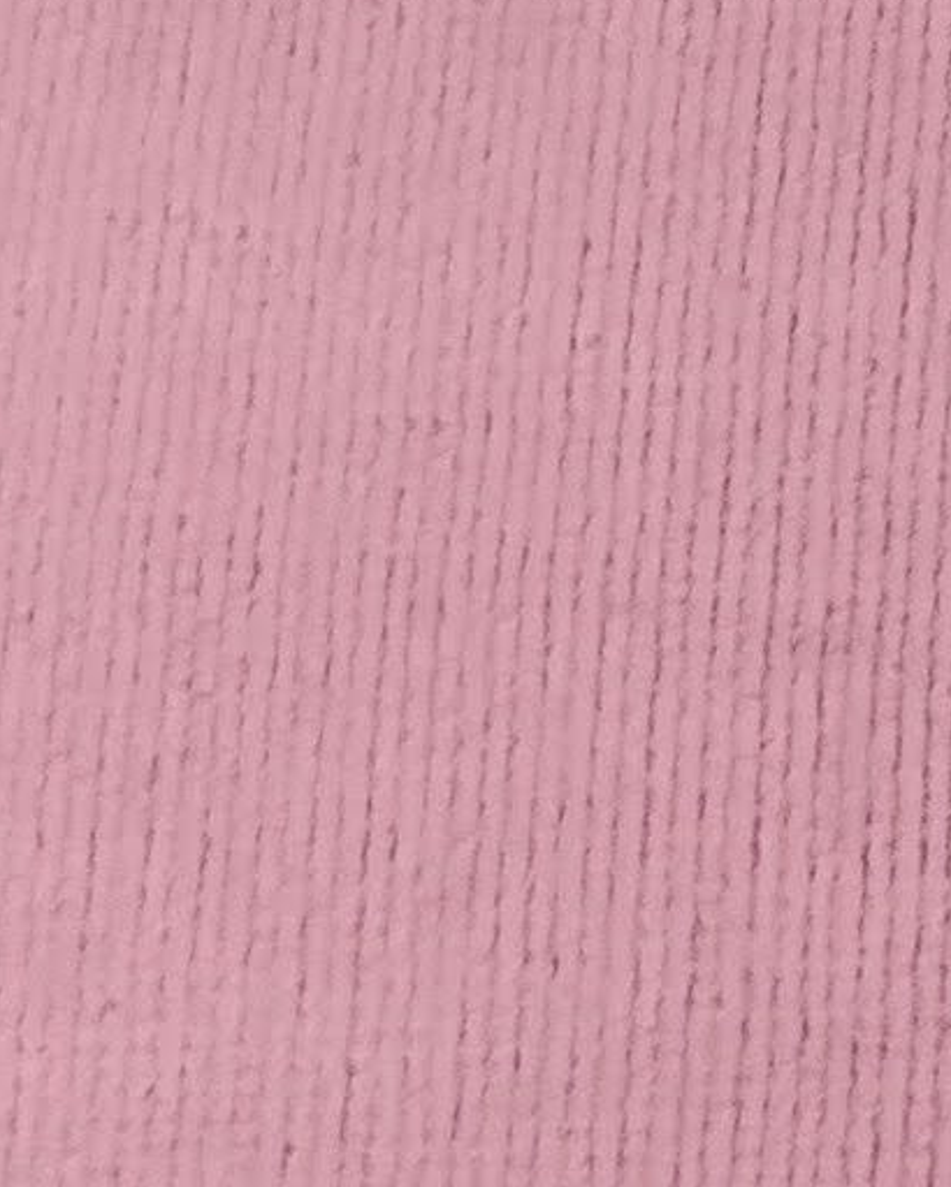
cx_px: 2108
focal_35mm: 214
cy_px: -3503
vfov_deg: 7.0
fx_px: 7525
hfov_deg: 6.9
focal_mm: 3.54
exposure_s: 1/100
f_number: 2
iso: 219
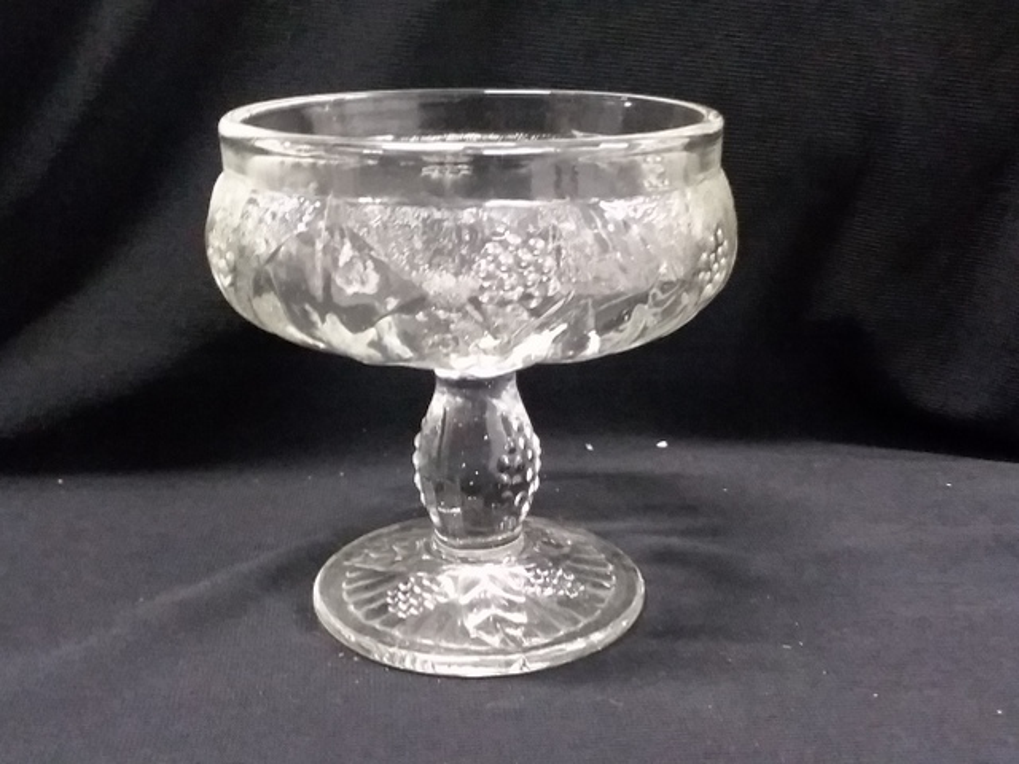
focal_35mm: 29
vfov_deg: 48.2
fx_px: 854
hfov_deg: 61.7
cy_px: 382
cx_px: 510
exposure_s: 1/17
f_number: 1.9
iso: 500
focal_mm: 2.47
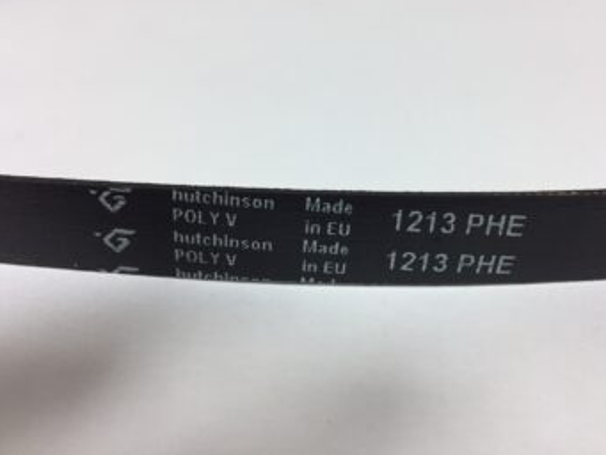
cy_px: 192
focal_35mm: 34
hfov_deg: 53.9
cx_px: 323
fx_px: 595
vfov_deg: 41.7
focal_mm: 4.15
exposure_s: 1/33
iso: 64
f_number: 2.2
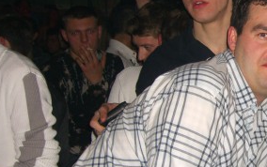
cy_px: 102
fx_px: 619
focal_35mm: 85
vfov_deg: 15.4
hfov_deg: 23.3
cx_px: 271
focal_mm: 7.9
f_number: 2.8
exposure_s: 1/60
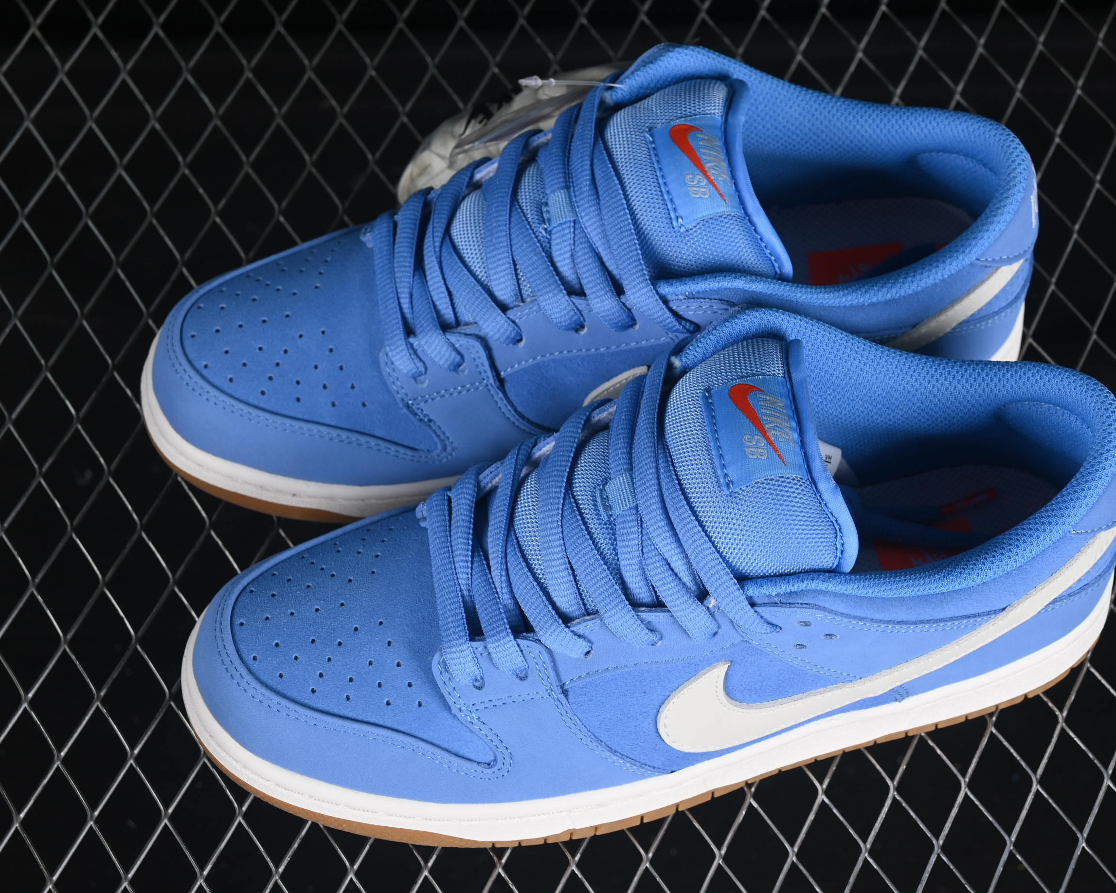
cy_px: 447
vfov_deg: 18.7
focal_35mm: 82
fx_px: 2708
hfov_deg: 23.3
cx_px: 614
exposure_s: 1/60
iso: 160
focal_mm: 48
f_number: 7.1
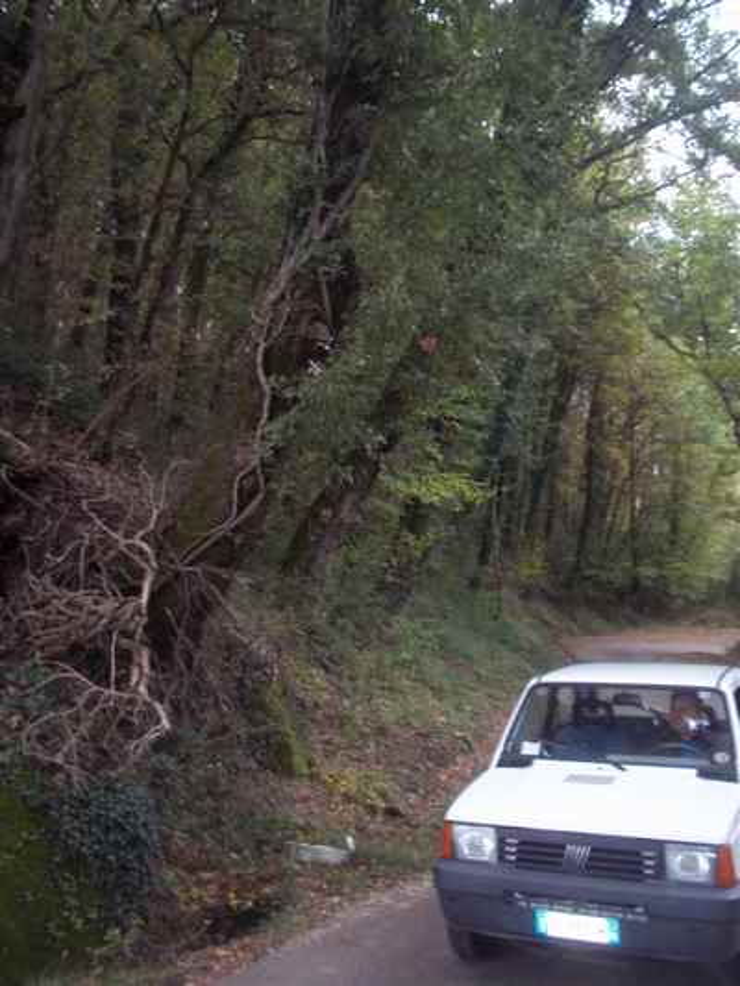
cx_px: 370
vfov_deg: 51.3
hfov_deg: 39.7
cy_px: 493
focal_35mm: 36
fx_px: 1026
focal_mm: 6.5
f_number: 3.1
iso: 160
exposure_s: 1/30
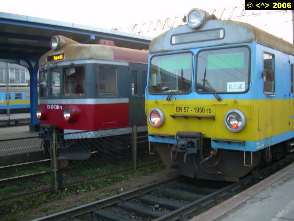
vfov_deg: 37.7
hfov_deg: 49.0
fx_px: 323
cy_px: 110
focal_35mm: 38
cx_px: 147
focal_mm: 6.3
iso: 50
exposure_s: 1/11.3
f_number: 2.8
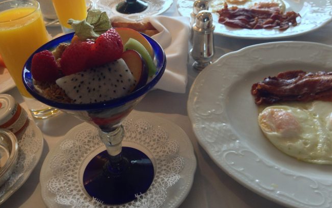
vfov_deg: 35.4
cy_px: 98
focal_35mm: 36
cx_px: 162
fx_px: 326
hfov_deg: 54.0
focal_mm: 4.12
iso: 64
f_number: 2.4
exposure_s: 1/60
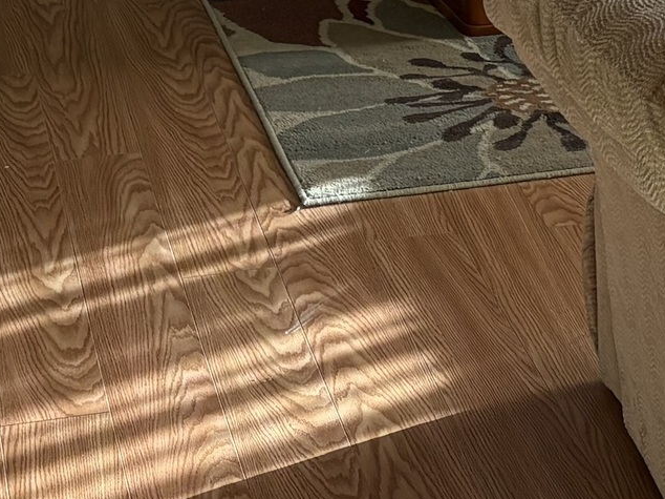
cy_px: -378
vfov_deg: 11.0
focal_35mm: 126
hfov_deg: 15.4
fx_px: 2420
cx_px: 626
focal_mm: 5.96
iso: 125
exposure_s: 1/89
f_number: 1.6
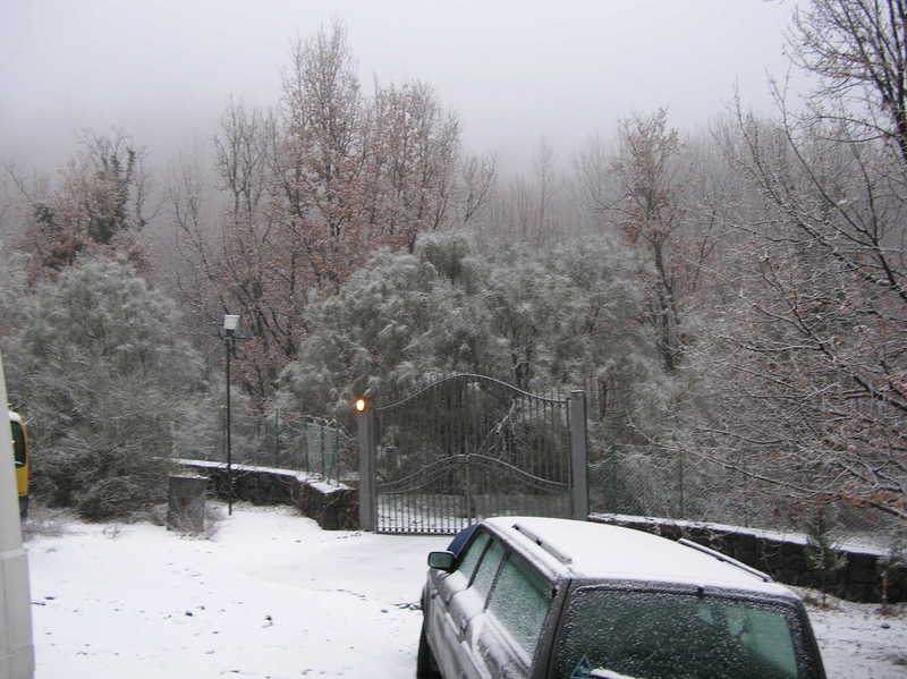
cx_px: 454
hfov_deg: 51.4
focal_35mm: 36
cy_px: 340
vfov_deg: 39.6
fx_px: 943
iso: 50
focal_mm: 6
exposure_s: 1/8.7
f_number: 2.7
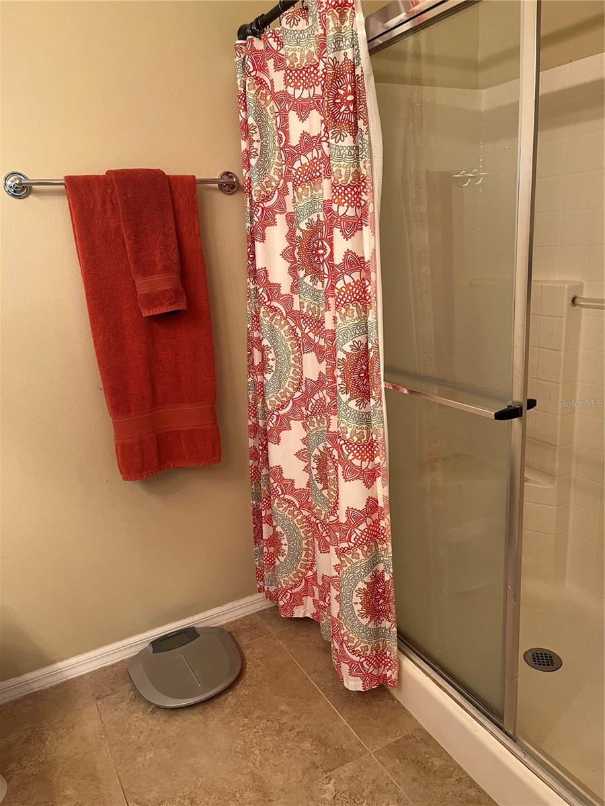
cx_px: 302
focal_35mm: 26
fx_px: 606
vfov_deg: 67.3
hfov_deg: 53.1
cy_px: 403
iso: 160
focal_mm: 5.1
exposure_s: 1/60
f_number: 1.6
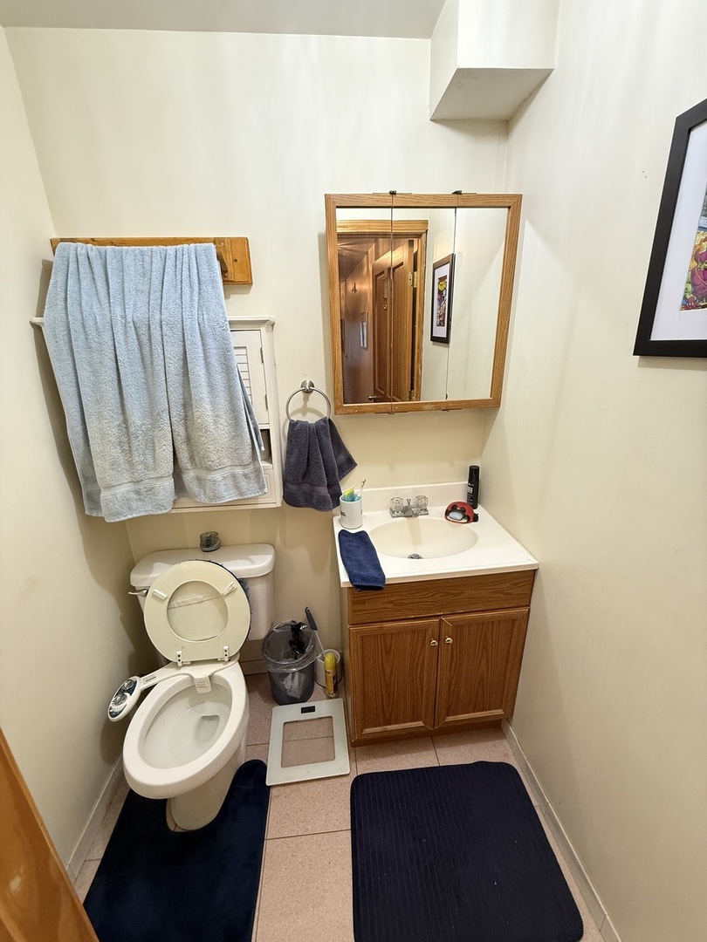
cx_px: 354
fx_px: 381
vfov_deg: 102.1
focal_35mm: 14
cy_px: 471
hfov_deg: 85.7
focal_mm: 2.22
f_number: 2.2
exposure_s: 1/60
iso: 500
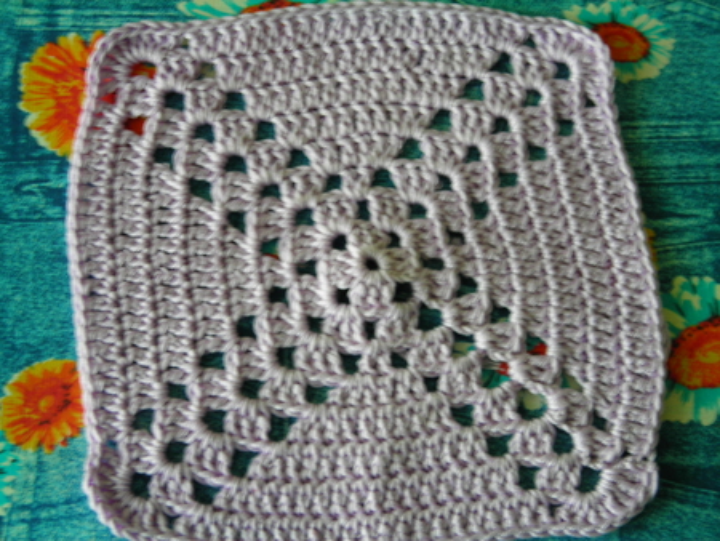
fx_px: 1353
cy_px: 270
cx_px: 360
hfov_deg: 29.8
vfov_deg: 22.6
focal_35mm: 65
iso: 50
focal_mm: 10.8
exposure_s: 1/7.1
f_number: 3.9
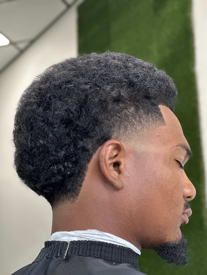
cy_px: 138
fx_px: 614
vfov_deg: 25.3
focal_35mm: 77
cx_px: 104
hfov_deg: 19.1
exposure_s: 1/60
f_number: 2.8
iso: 160
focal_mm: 9
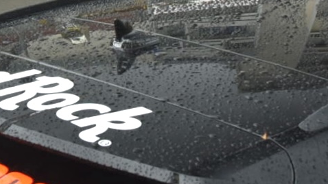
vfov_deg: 10.6
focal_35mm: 110
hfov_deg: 18.8
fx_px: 957
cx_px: -17
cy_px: -98
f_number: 4
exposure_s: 1/200
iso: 1250
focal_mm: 38
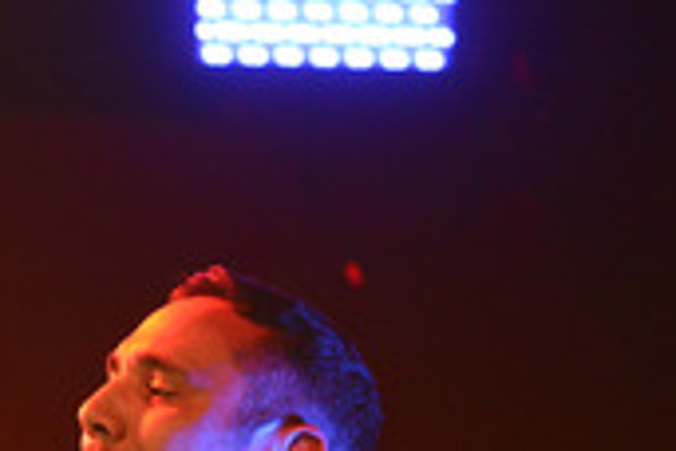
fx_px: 3474
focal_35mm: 185
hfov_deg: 10.9
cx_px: -132
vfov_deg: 7.4
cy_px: 526
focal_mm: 70
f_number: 2.8
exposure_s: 1/250
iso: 4000
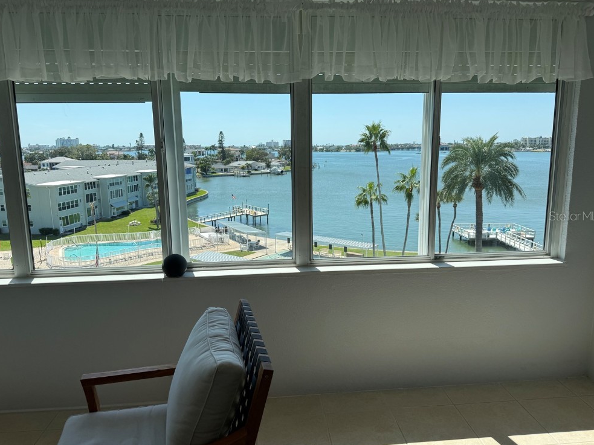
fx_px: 429
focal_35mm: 25
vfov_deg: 54.9
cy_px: 216
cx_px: 297
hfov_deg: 69.4
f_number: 1.78
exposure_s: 1/3953
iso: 80
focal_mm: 6.76
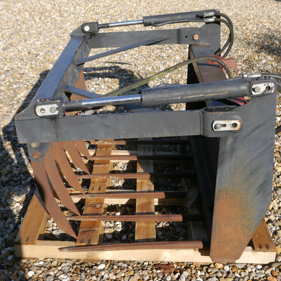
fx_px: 505
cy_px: 140
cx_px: 148
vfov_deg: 31.1
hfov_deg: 31.1
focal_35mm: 55
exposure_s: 1/320
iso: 160
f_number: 7.1
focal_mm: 23
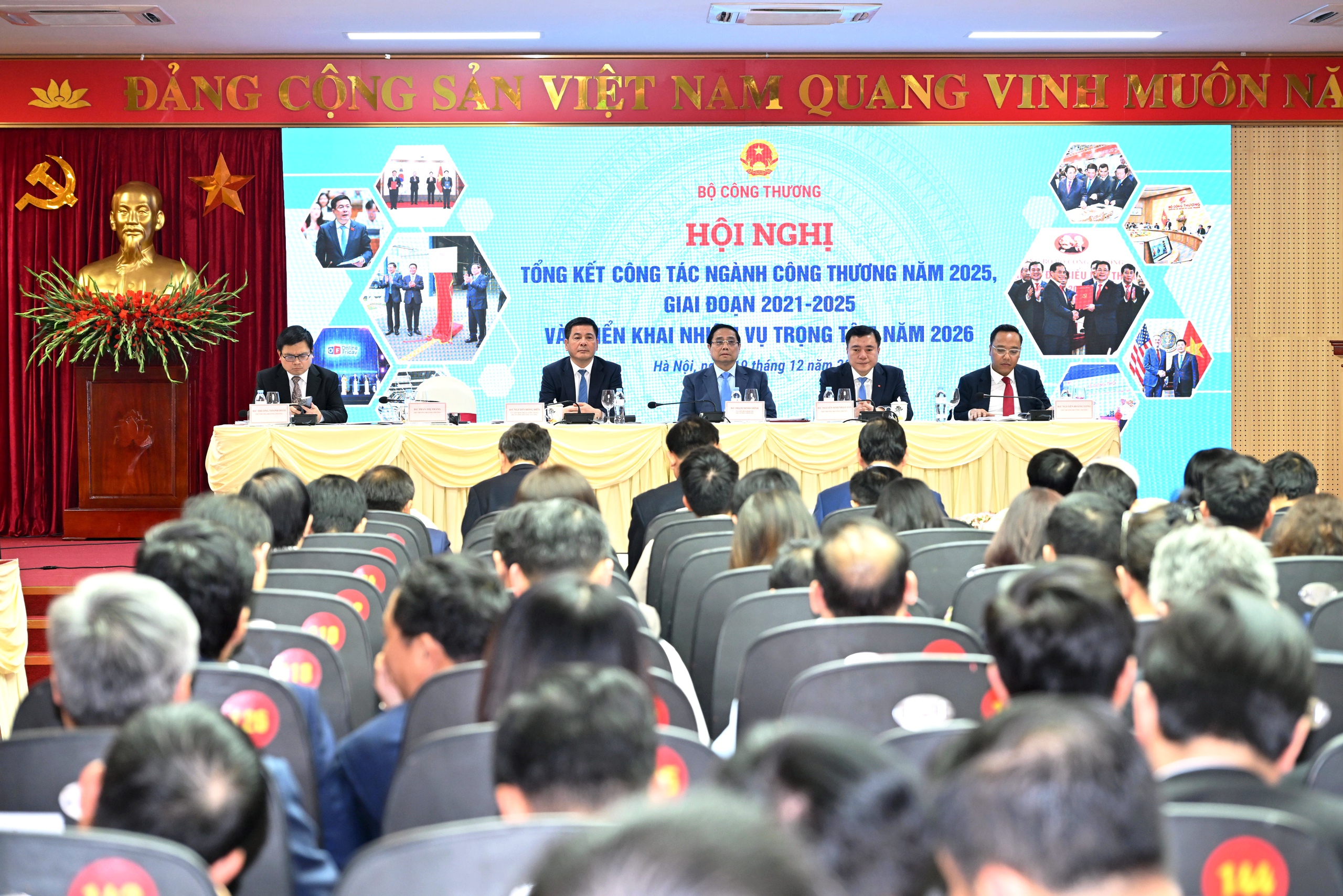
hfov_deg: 25.1
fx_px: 3022
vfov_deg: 16.9
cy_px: 448
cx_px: 672
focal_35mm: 81
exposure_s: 1/100
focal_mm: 81
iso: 1250
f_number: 4.5
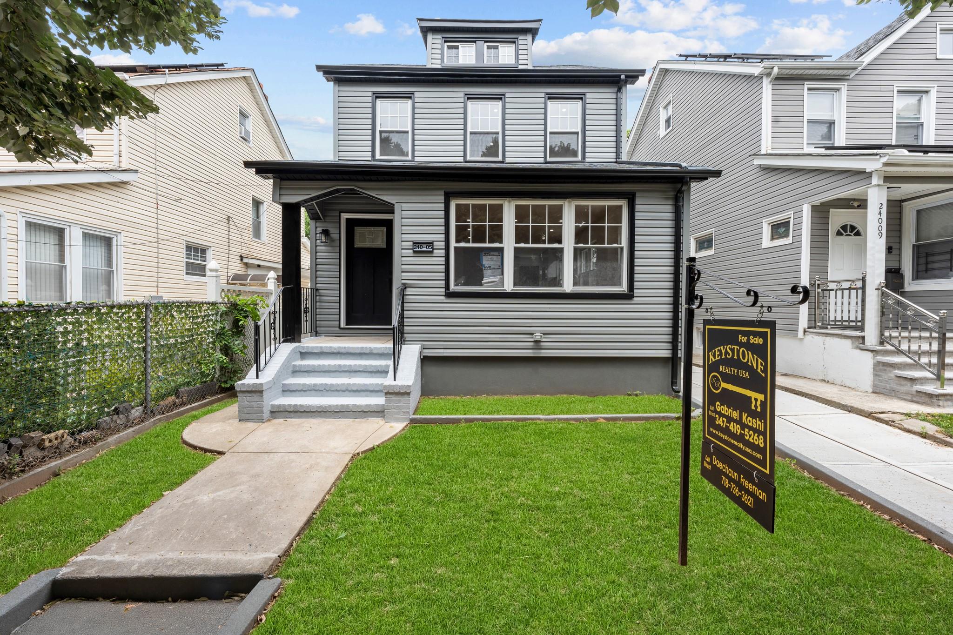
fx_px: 371
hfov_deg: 104.3
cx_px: 476
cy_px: 318
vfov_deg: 81.2
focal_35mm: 14
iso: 200
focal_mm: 14
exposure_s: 1/160
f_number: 10
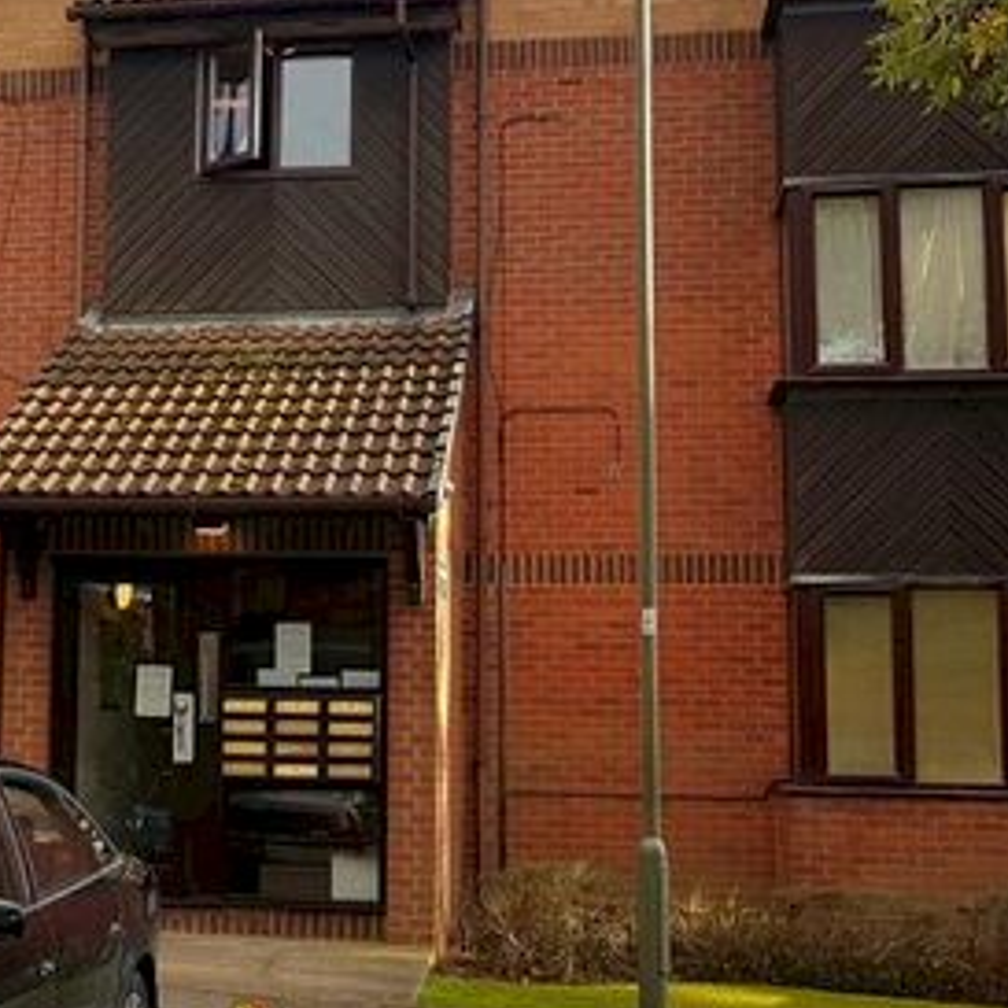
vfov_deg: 29.1
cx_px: 174
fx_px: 1944
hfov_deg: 28.3
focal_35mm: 59
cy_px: 456
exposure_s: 1/406
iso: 40
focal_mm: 4.2
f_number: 1.7
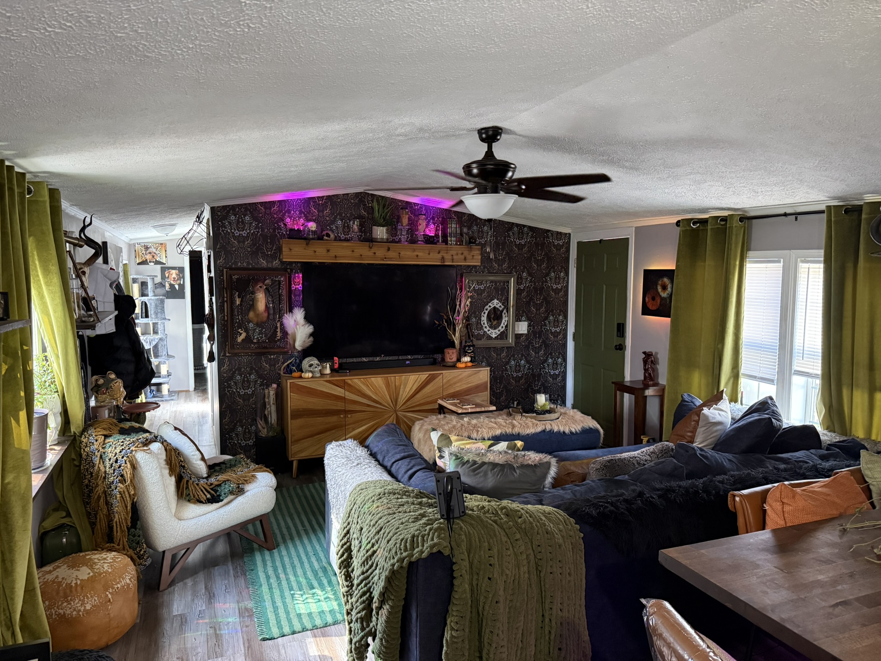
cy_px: 330
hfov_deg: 71.6
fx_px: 611
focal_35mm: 24
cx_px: 440
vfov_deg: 56.8
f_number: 1.78
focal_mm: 6.76
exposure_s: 1/60
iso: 800
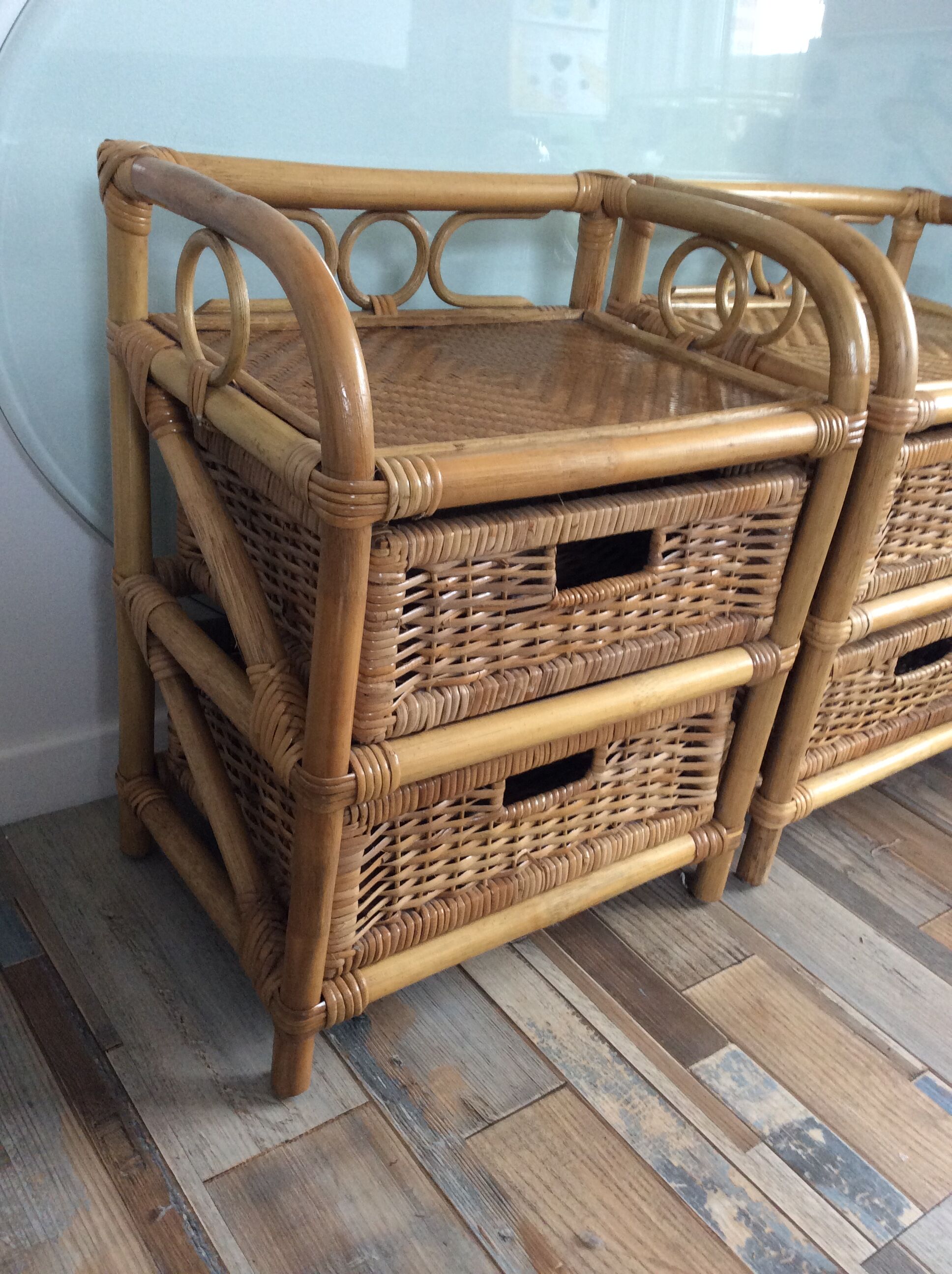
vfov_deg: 56.9
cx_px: 476
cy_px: 637
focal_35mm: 32
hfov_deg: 44.1
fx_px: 1177
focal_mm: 3.3
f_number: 2.4
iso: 80
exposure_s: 1/25
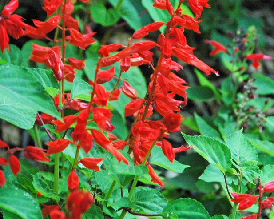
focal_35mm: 411
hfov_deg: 4.7
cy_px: 89
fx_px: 3331
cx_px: 159
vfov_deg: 3.8
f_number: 5.6
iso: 1600
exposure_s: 1/250
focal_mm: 200
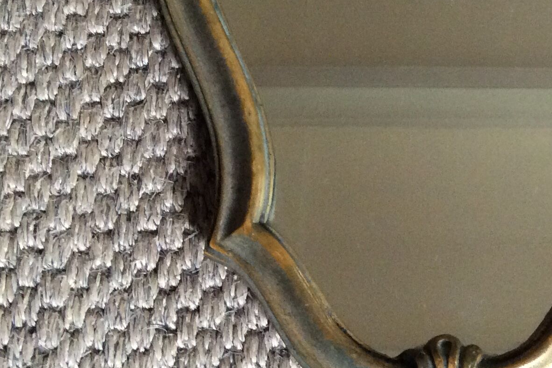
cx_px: 426
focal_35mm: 73
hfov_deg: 27.3
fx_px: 1119
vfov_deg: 18.5
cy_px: 76
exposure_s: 1/25
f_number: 2.4
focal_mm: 3.3
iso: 200
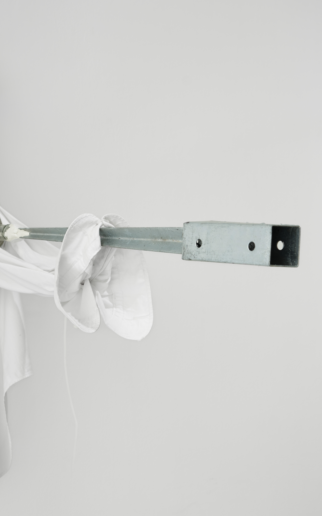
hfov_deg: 18.5
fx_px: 976
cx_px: 51
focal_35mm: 69
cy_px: 262
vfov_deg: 29.6
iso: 100
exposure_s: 1/13
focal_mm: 42.3
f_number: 7.1
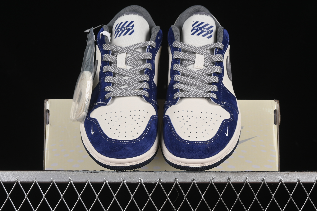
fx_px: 660
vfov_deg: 18.2
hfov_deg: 27.0
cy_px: 106
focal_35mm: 75
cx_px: 158
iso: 160
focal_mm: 50
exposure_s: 1/80
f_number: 8
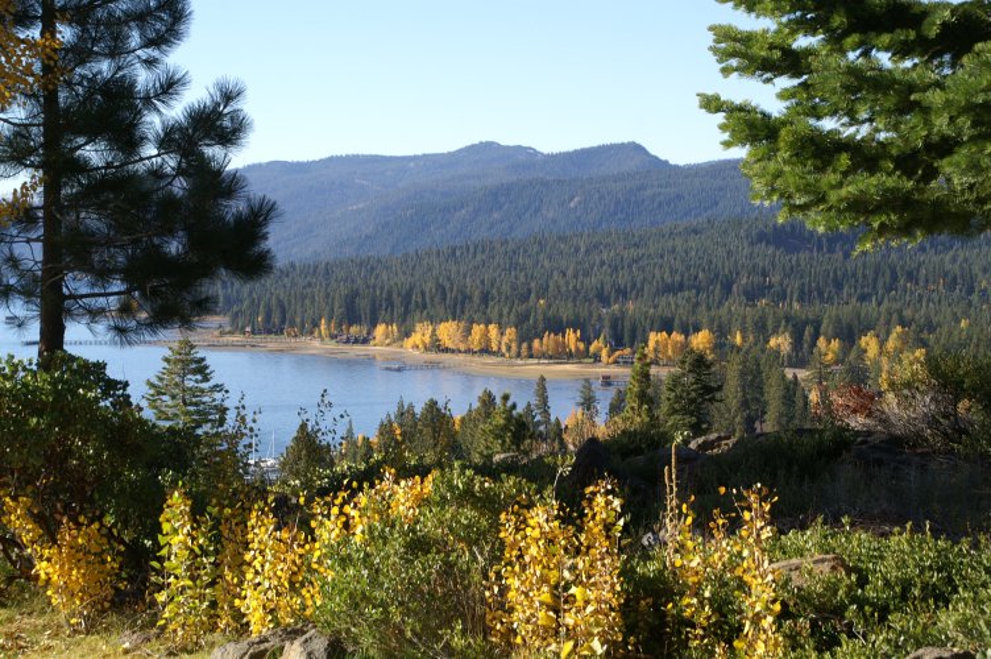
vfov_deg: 18.1
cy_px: 330
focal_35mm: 75
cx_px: 496
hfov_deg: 27.0
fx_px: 2063
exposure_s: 1/60
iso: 100
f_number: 11
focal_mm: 50
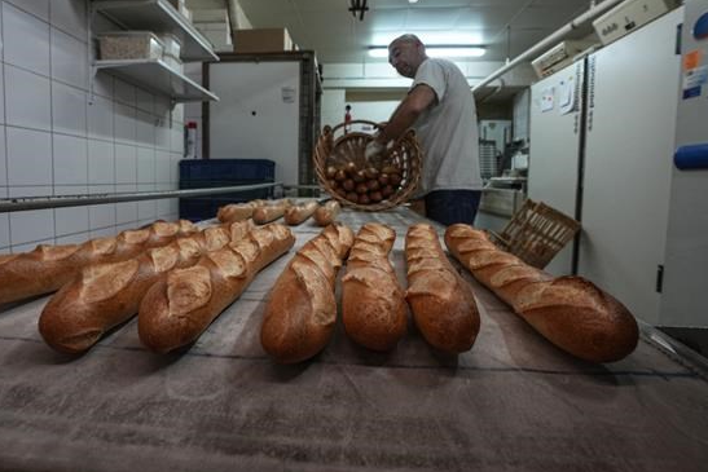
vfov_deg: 64.4
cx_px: 311
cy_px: 210
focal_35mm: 19
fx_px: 374
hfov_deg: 86.5
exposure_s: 1/100
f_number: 6.3
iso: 2500
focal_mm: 16
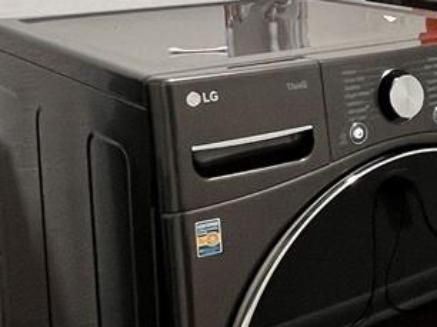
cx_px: 446
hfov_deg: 26.9
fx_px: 858
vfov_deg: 21.2
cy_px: 44
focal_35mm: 68
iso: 250
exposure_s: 1/60
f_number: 1.8
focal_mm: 1.57
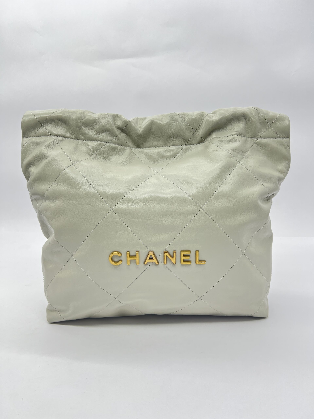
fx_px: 314
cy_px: 210
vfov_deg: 67.3
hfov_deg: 53.1
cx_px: 157
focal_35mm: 26
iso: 64
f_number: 1.5
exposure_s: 1/100
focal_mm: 5.7
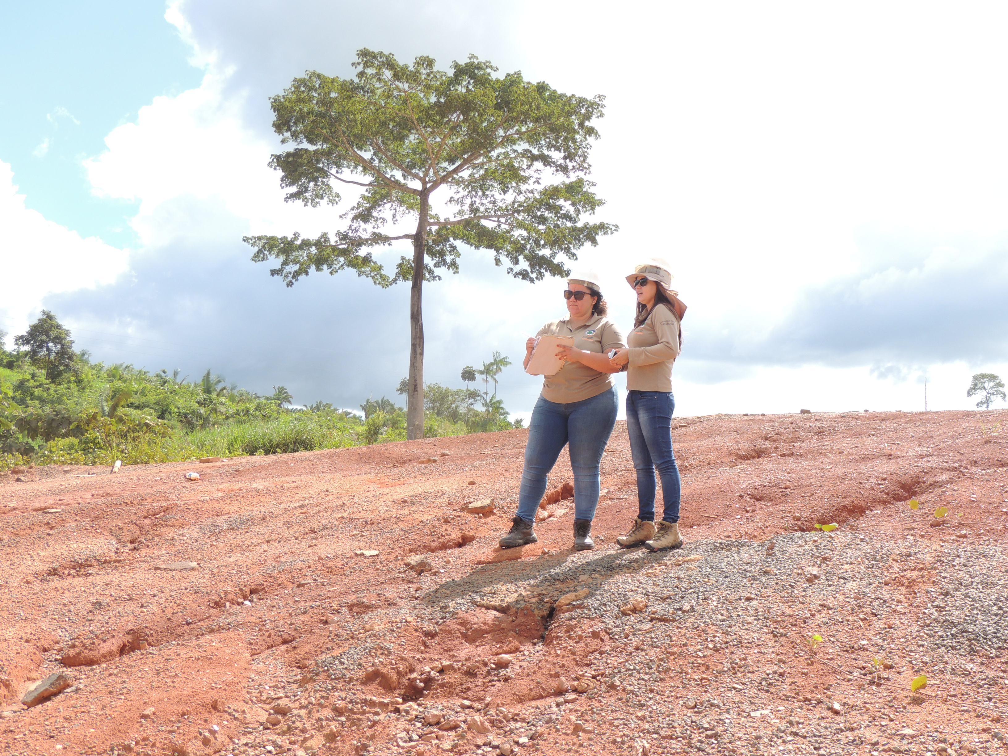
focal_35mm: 40
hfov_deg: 46.8
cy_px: 378
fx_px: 1165
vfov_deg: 36.0
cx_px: 504
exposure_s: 1/400
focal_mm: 7.1
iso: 100
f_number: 3.3
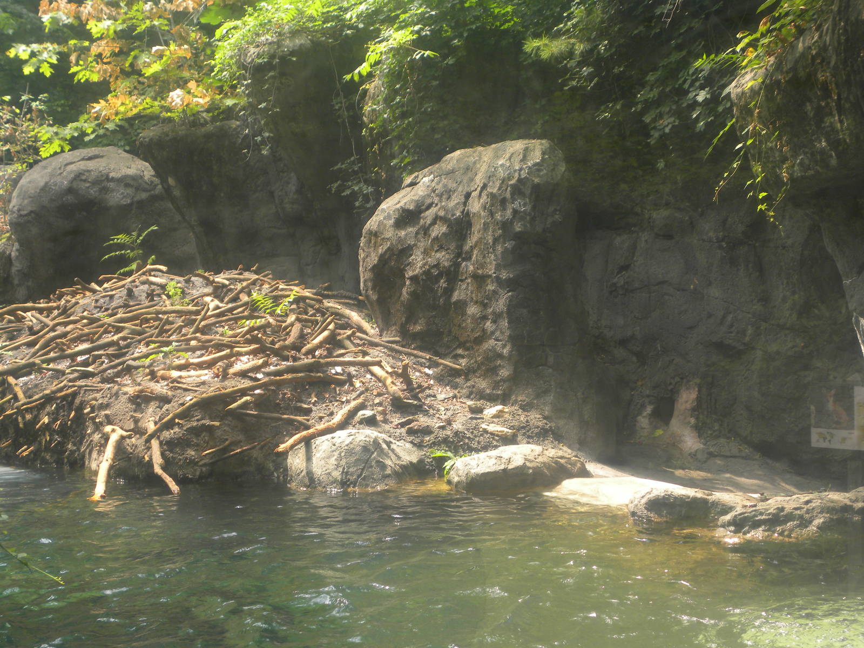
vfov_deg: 28.0
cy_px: 324
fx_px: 1298
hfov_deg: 36.8
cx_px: 432
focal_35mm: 52
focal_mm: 9.2
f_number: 3.5
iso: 64
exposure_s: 1/87.5
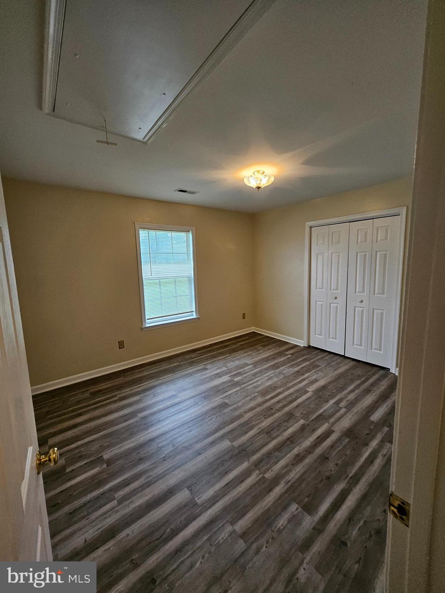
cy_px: 296
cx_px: 222
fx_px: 223
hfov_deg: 89.9
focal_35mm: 13
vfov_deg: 106.2
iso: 160
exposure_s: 1/60
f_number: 2.2
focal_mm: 1.74
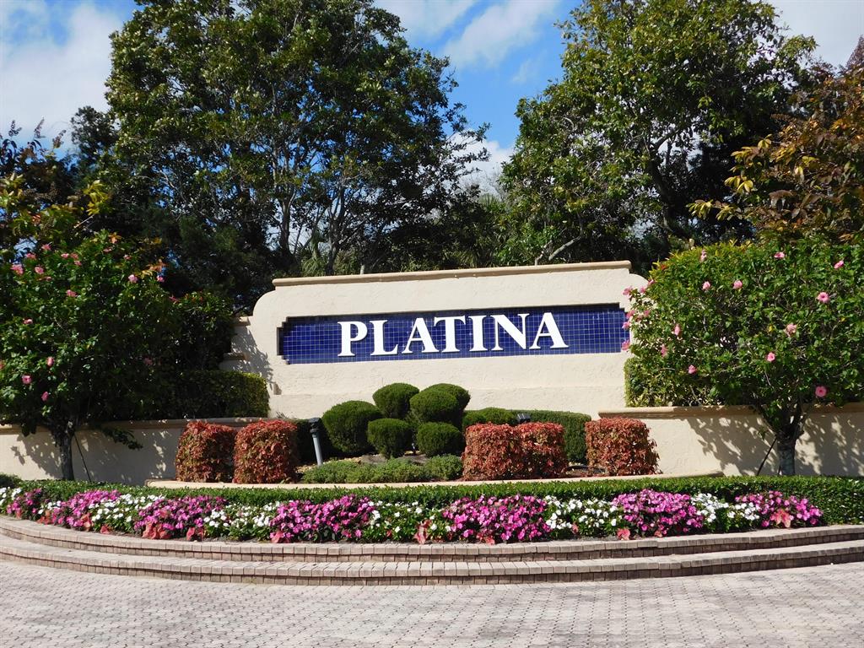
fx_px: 998
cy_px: 324
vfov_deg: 36.0
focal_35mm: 40
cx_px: 432
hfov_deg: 46.8
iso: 125
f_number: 7.2
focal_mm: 7.1
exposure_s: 1/400
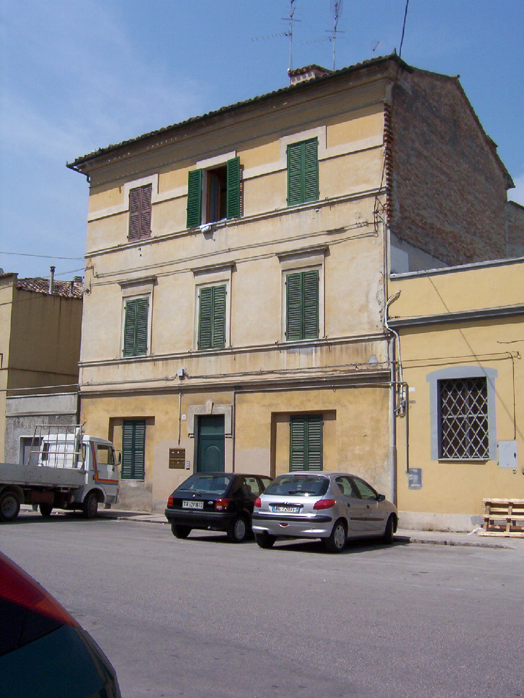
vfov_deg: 51.4
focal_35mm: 36
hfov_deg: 39.7
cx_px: 262
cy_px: 349
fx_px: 727
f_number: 5.24
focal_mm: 5.54
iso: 100
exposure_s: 1/1515
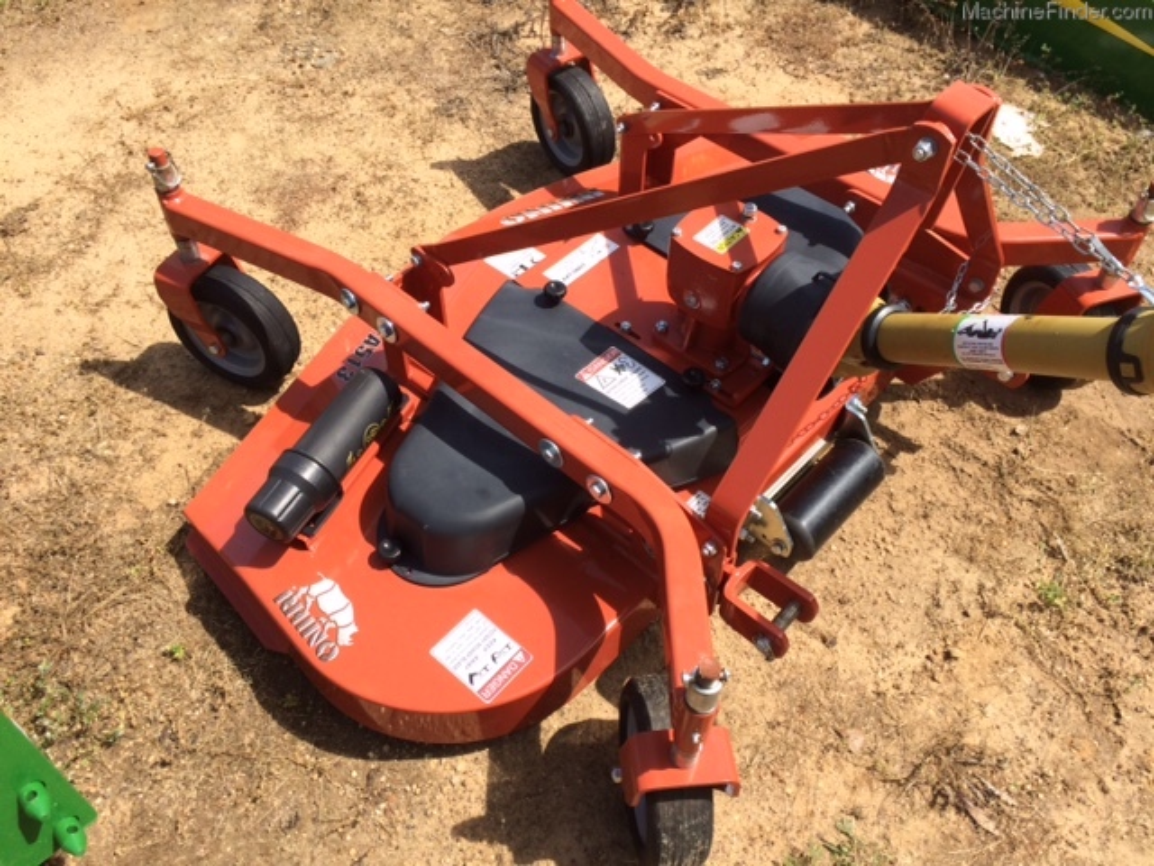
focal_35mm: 29
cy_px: 433
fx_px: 967
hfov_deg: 61.7
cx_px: 577
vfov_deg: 48.2
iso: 32
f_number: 2.2
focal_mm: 4.15
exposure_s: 1/1580
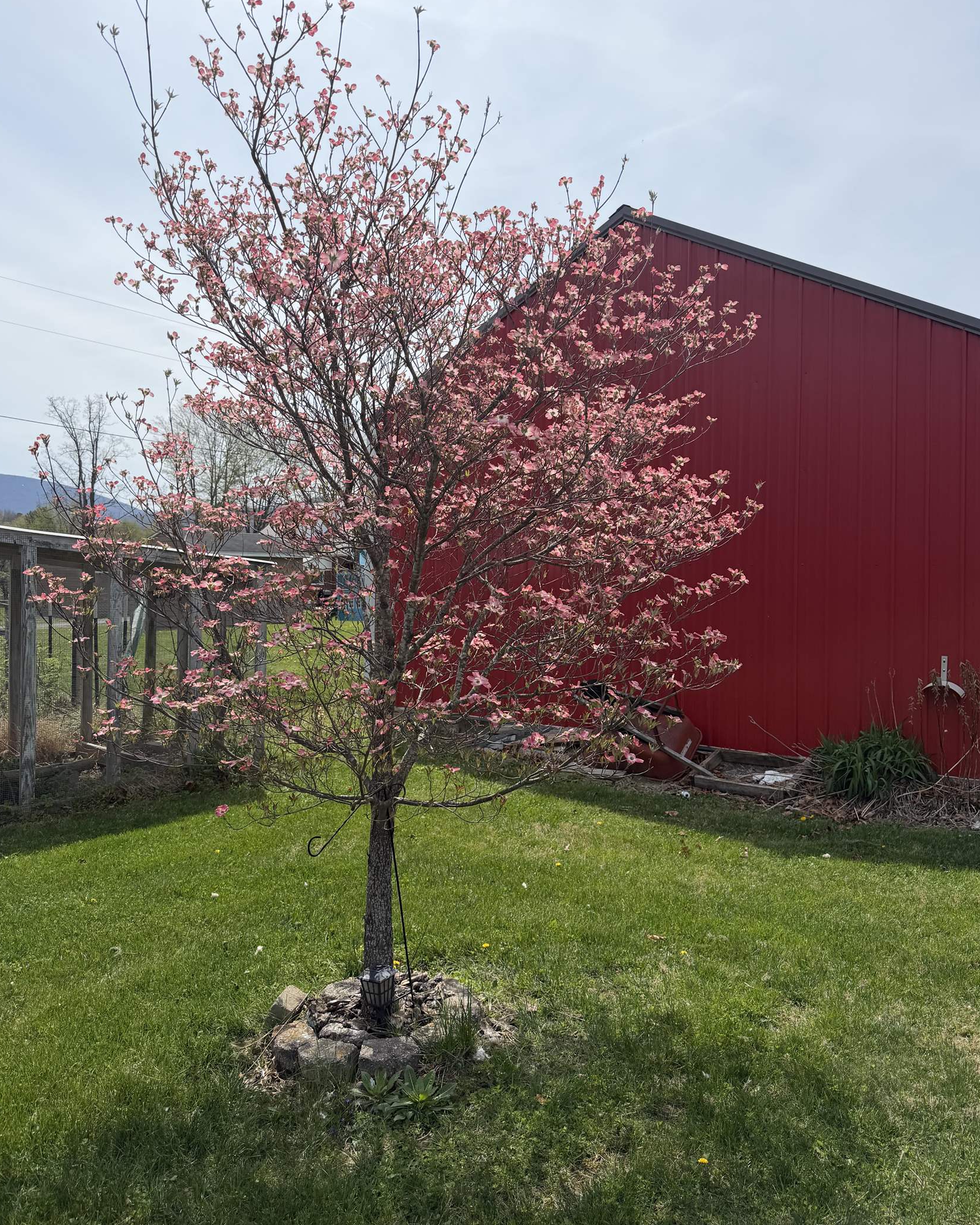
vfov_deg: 66.0
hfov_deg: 54.9
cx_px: 493
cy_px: 574
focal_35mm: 26
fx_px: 943
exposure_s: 1/6173
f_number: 1.78
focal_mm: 6.76
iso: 80
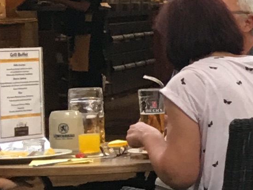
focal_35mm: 214
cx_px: 892
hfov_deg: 7.5
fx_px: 1565
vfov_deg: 6.9
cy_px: 99
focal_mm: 4.15
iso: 40
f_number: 2.2
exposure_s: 1/17
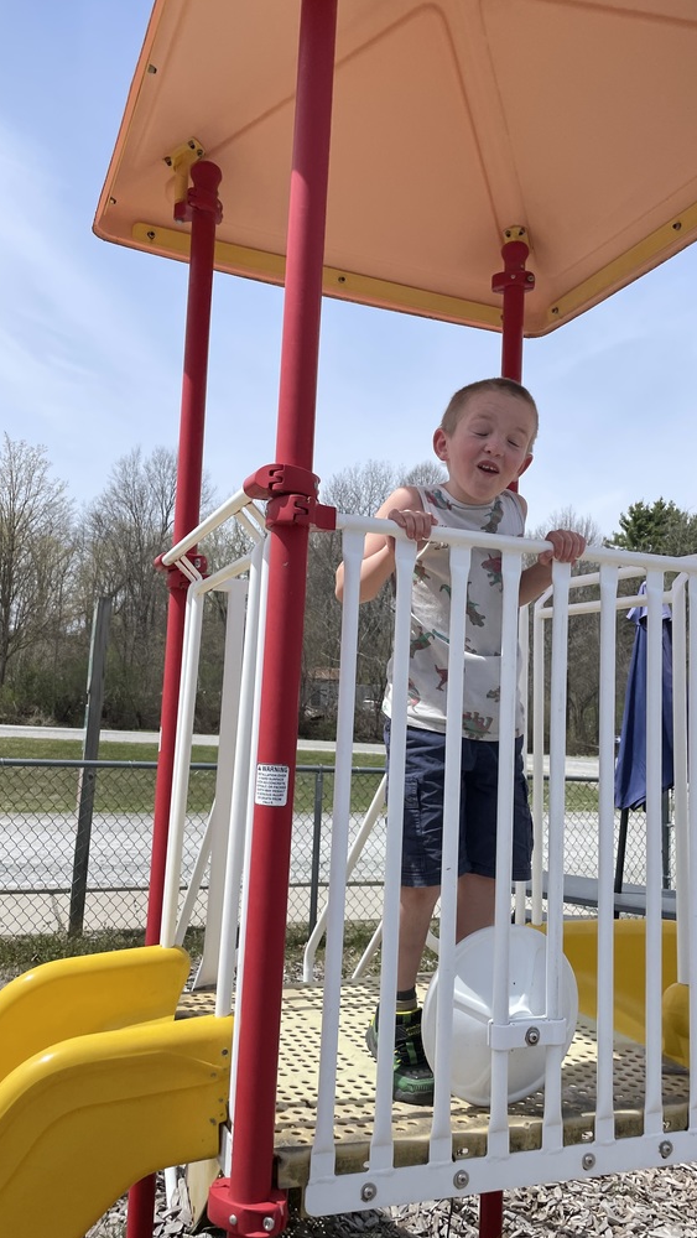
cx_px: 370
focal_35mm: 29
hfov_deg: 40.2
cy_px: 612
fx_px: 952
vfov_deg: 66.1
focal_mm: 4.2
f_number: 1.6
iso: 32
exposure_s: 1/5051
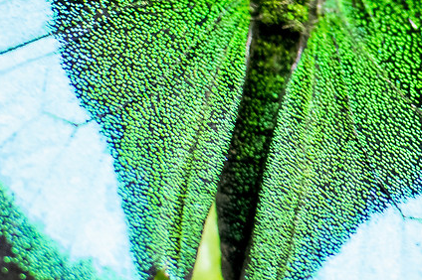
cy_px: 55
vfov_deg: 4.6
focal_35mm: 297
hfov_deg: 6.9
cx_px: 410
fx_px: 3477
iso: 800
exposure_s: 1/100
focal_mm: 35
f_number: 3.5
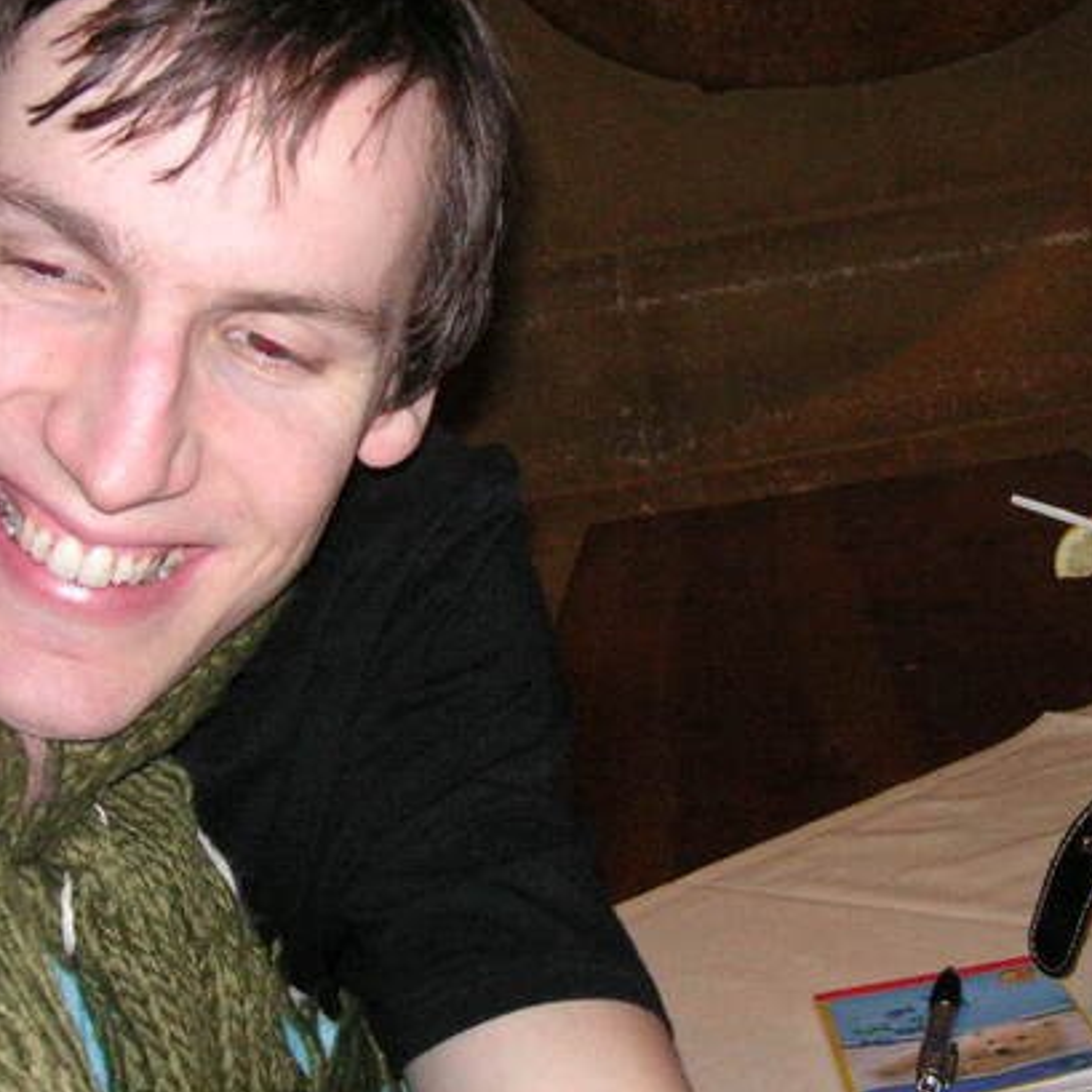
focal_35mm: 64
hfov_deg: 26.8
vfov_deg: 26.8
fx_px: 2284
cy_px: 406
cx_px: 638
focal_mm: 6.1
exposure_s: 1/45
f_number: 2.8
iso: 160
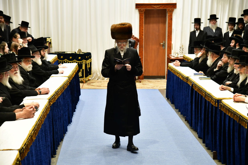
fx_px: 592
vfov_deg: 15.9
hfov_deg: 23.6
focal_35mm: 86
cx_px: 124
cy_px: 82
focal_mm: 86
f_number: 5.6
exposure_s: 1/100
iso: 2000
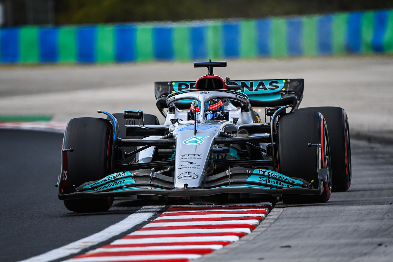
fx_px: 6113
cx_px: 196
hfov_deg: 3.7
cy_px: 131
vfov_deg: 2.5
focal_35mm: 560
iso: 500
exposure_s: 1/1600
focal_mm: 560
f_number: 5.6
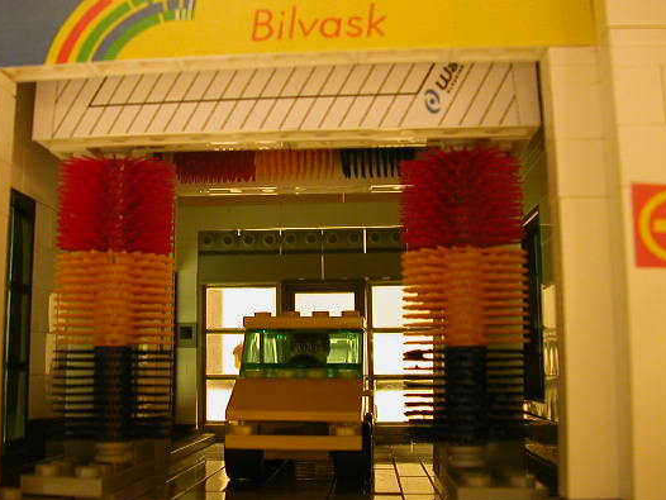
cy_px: 263
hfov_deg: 41.9
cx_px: 266
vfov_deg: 32.2
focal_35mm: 45
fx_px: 866
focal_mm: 5.6
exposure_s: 1/5.5
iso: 100
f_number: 2.7
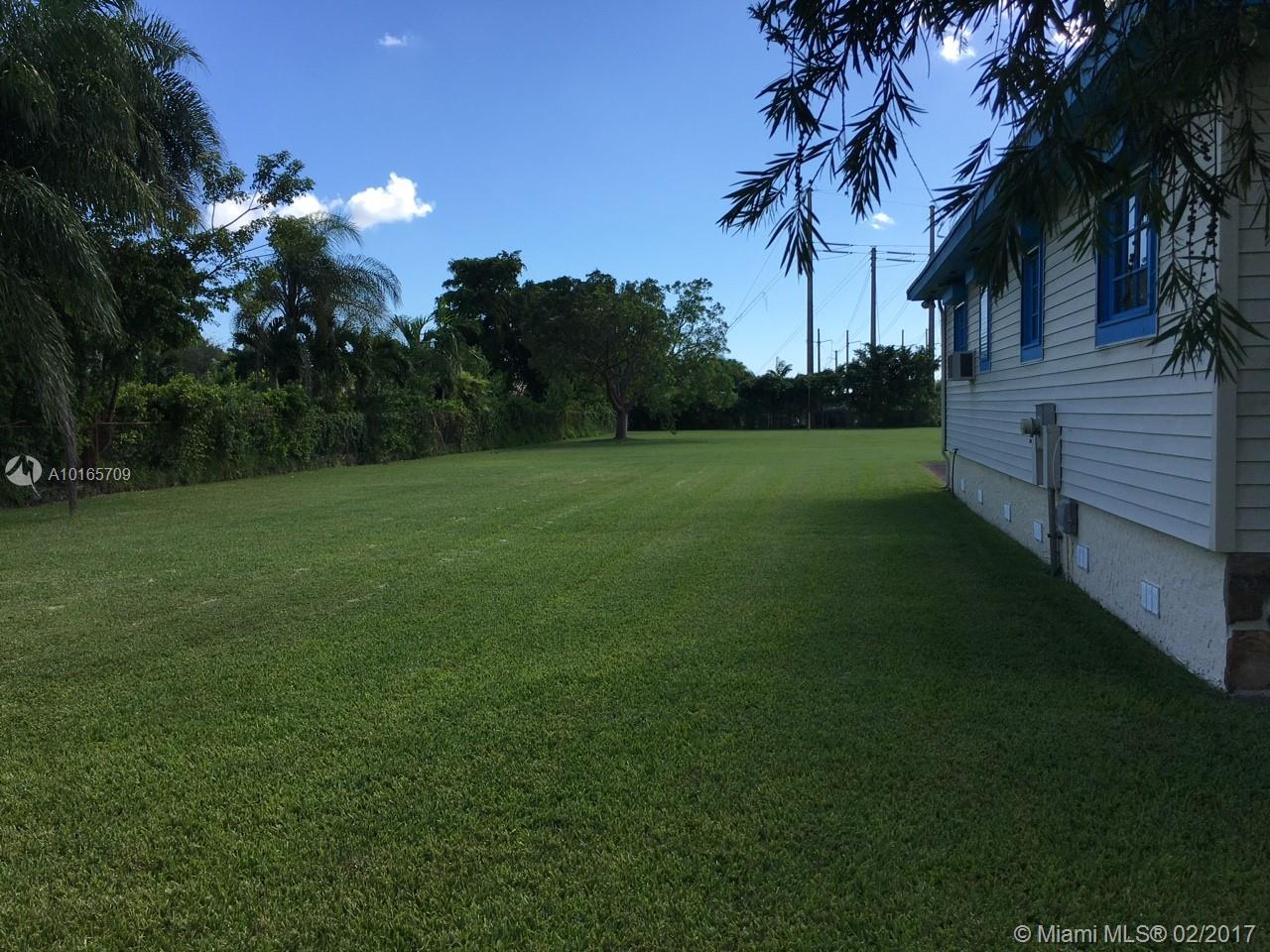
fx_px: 1064
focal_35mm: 29
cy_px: 476
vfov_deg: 48.2
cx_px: 635
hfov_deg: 61.7
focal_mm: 4.15
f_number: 2.2
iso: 25
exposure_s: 1/1115
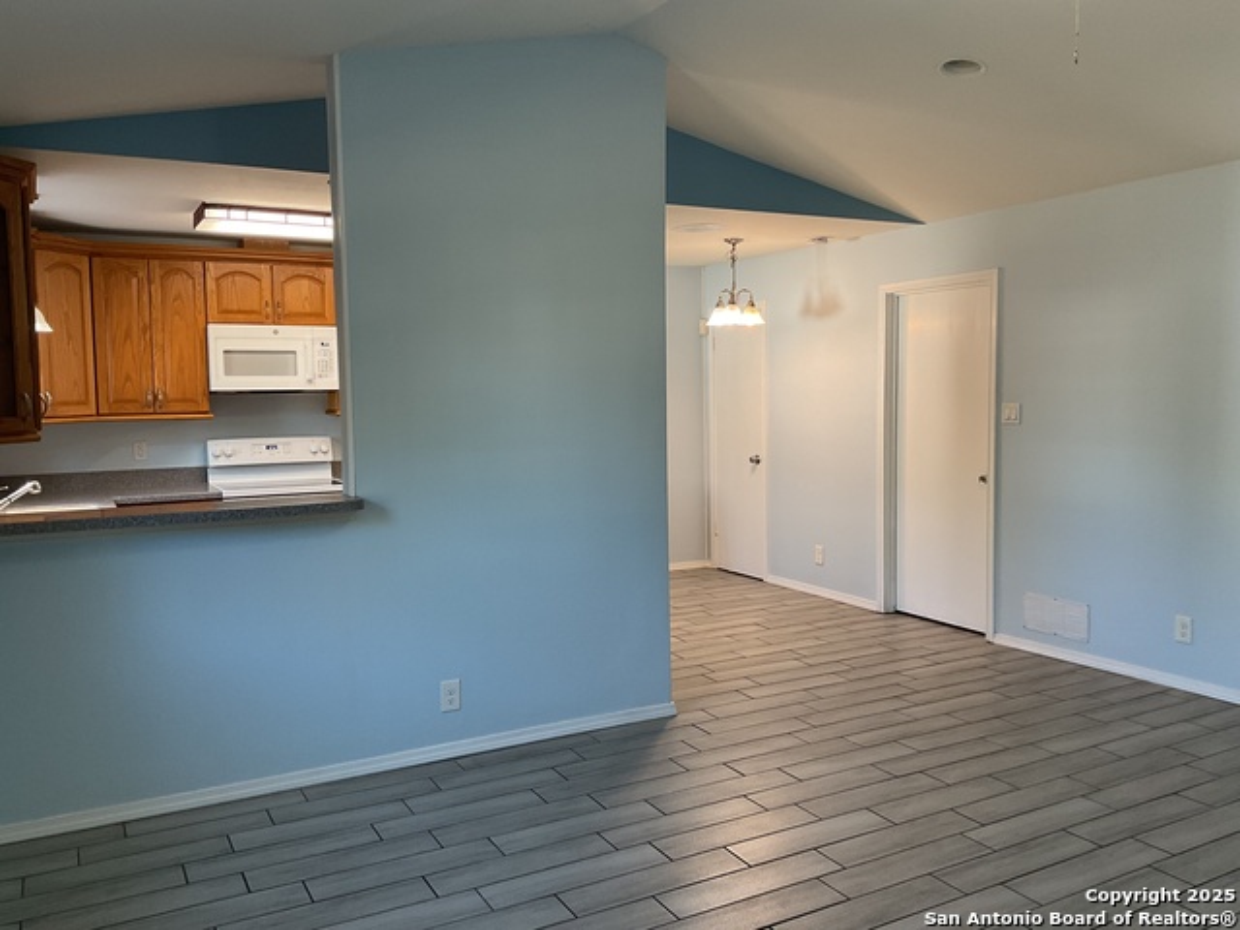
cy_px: 465
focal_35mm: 29
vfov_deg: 48.2
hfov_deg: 61.7
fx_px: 1039
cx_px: 620
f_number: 1.8
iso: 64
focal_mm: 3
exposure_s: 1/60
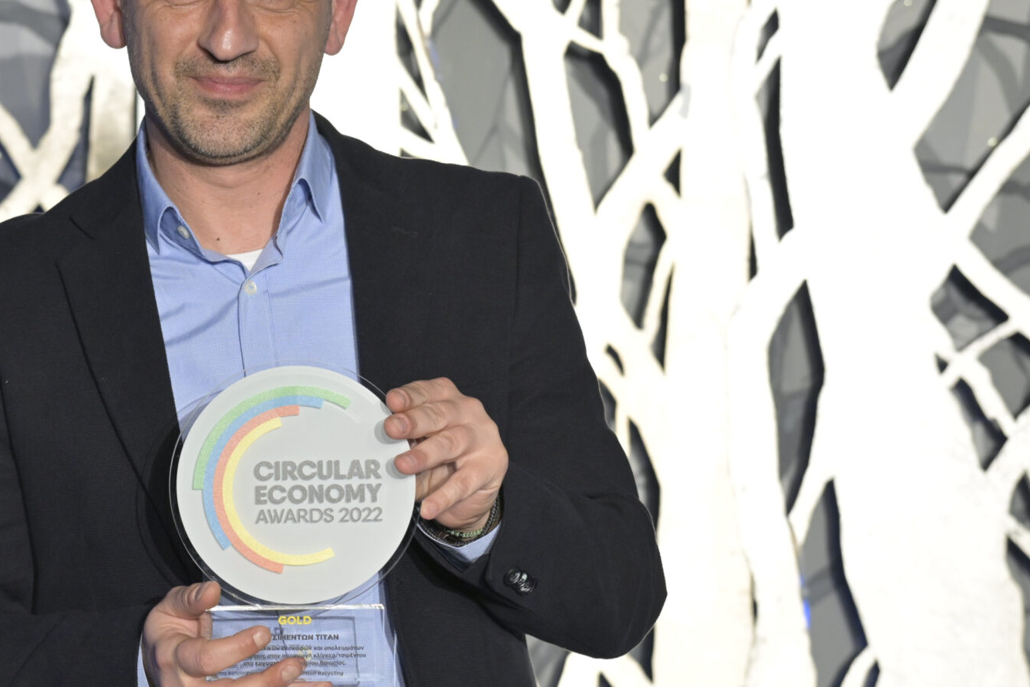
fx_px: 3948
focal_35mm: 138
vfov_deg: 9.9
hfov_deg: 14.8
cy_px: 373
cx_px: 343
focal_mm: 72
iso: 1250
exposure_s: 1/100
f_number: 4
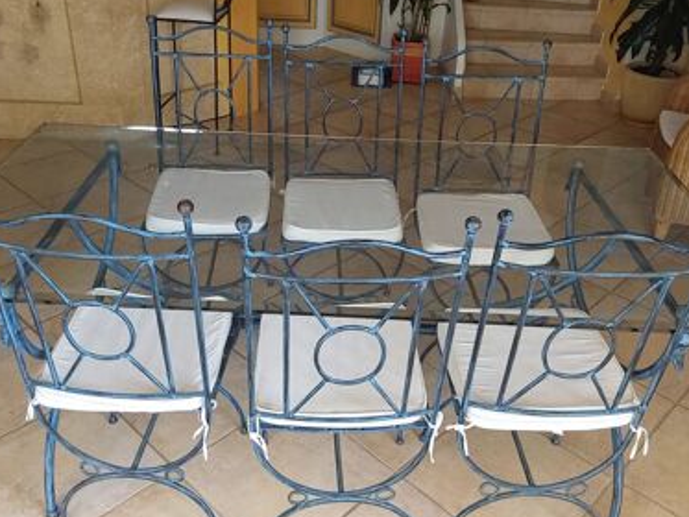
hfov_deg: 51.3
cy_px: 244
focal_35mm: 36
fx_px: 717
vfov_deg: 39.7
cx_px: 334
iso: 200
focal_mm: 2.91
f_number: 1.9
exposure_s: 1/50
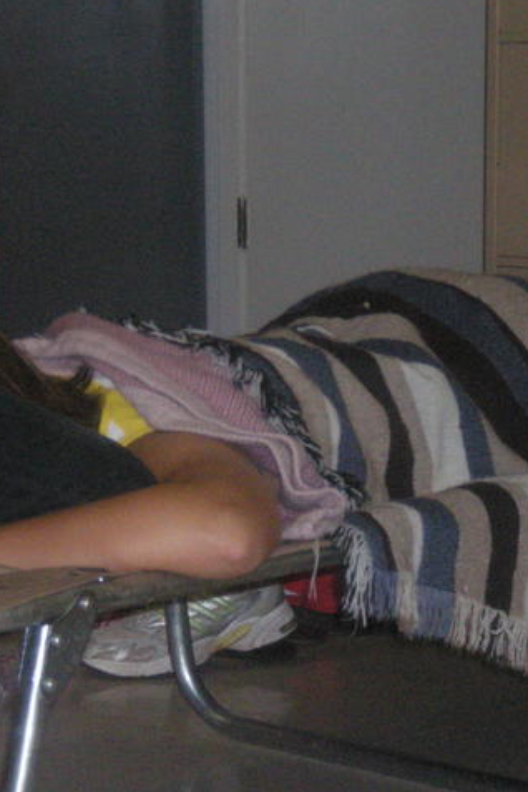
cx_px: 178
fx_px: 3498
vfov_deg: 12.9
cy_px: 395
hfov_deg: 8.6
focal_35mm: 159
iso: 640
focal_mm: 18.9
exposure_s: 1/120
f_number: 5.9
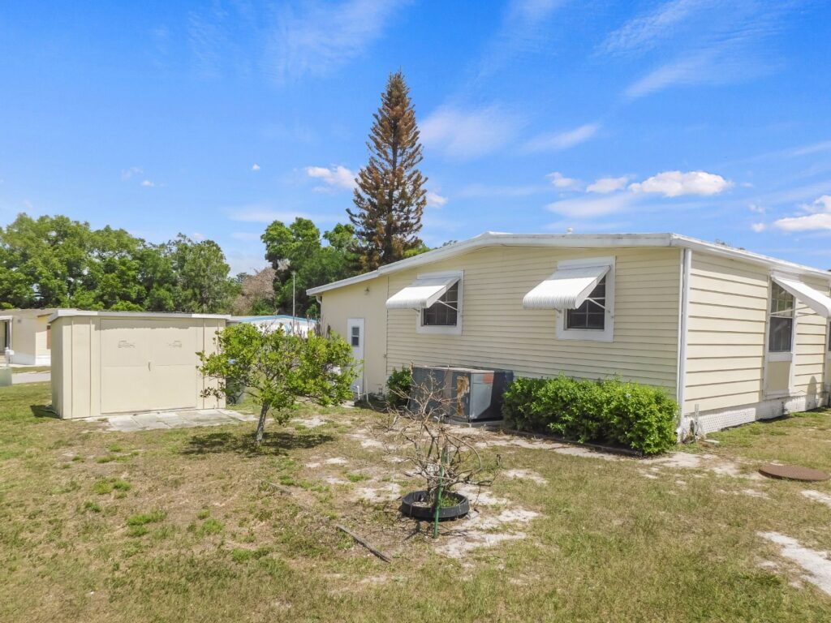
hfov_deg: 73.9
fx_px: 552
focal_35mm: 23
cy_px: 312
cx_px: 416
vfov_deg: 58.9
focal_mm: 4
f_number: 6
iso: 125
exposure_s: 1/640
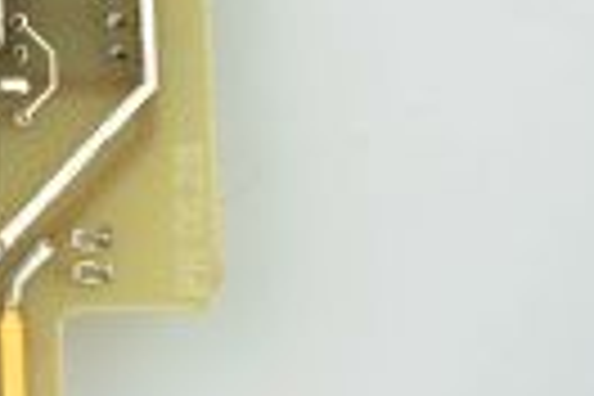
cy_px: -205
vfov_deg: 3.7
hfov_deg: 5.4
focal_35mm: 373
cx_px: -585
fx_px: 6154
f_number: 8
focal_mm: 82
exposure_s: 1/100
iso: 800
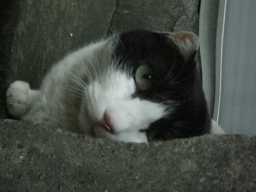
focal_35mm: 140
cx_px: 128
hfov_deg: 14.1
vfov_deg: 10.6
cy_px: 96
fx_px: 1035
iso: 400
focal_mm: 25
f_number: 5.5
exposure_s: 1/13
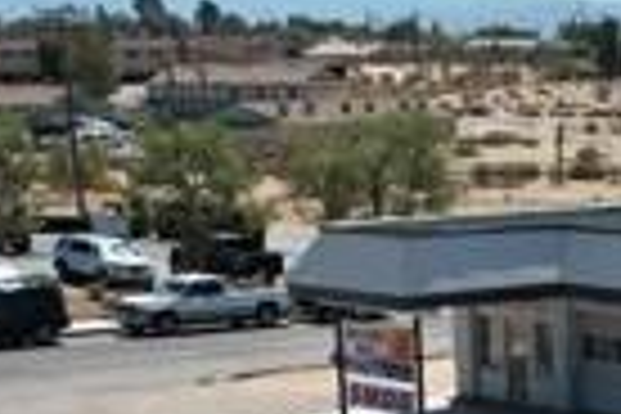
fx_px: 1759
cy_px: 713
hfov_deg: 18.7
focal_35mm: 102
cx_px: 792
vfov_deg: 12.4
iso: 100
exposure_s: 1/500
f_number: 2.8
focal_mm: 8.38
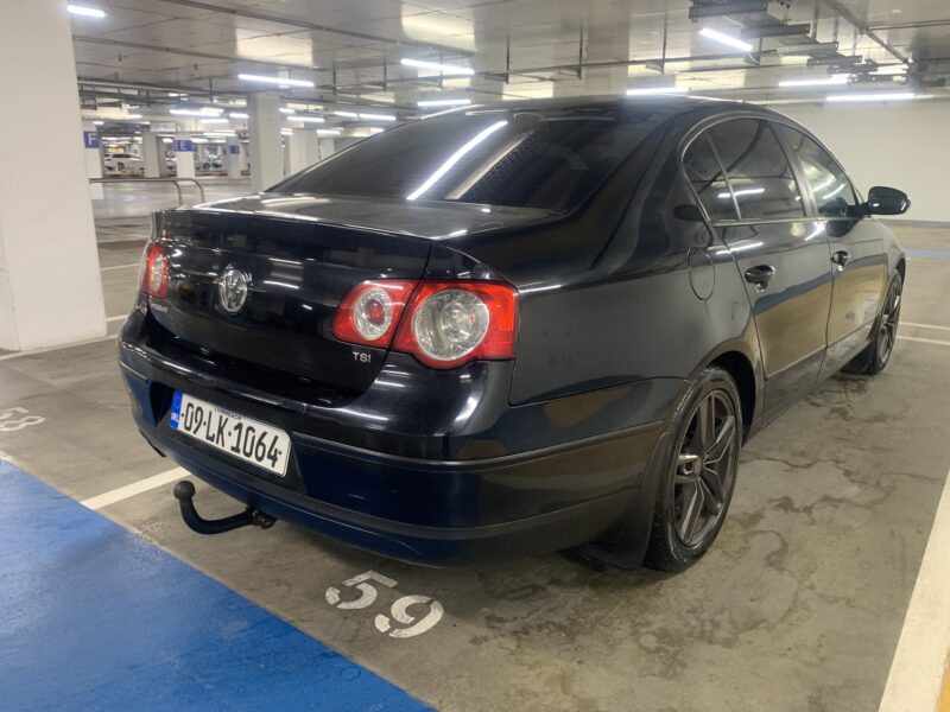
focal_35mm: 26
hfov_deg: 67.3
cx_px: 475
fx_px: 714
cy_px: 356
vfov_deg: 53.1
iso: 320
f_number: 1.8
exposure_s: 1/50
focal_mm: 4.25
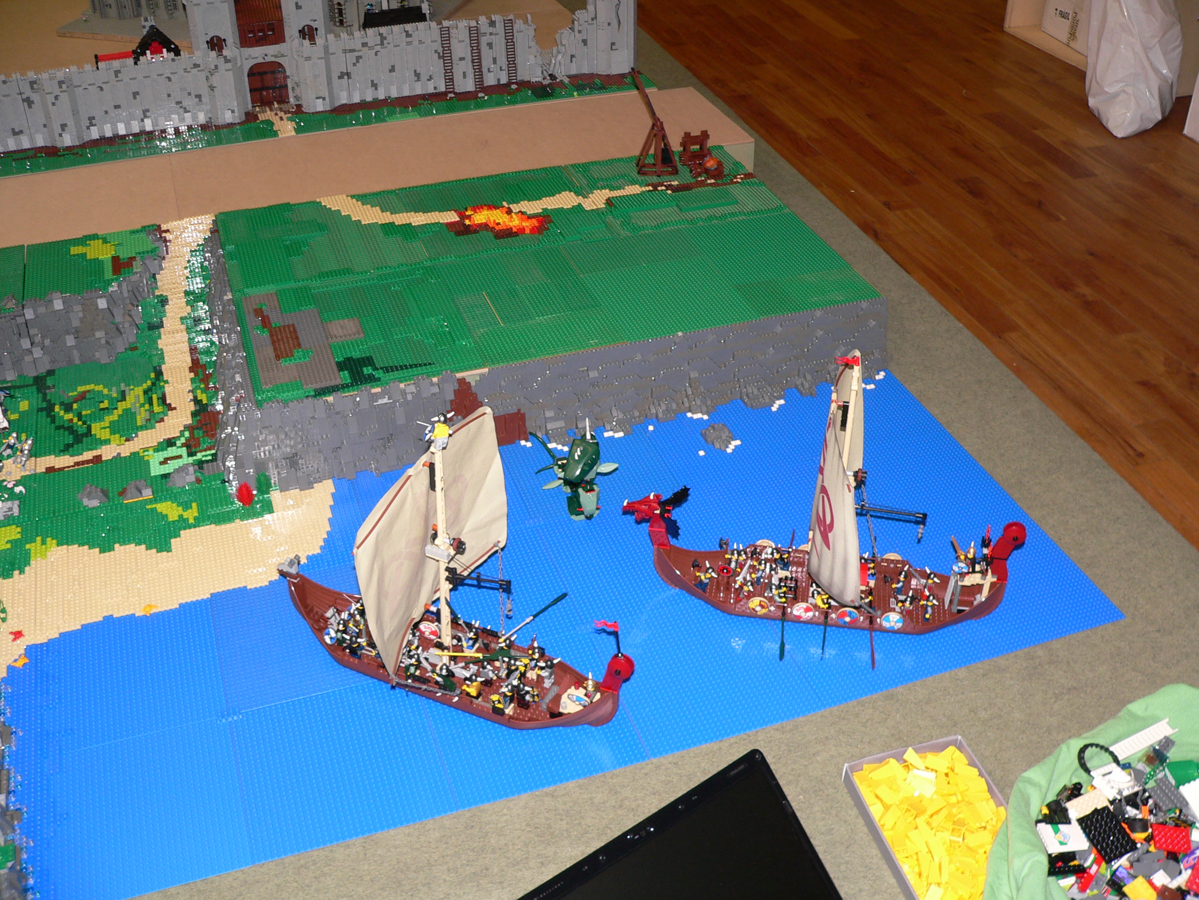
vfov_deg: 39.7
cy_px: 450
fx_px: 1247
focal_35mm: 36
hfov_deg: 51.4
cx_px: 600
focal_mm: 6
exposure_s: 1/60
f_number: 2.8
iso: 100
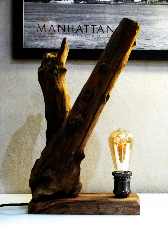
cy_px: 112
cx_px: 84
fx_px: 615
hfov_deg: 15.6
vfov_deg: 20.7
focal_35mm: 95
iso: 800
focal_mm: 17.2
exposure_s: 1/10
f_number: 3.4
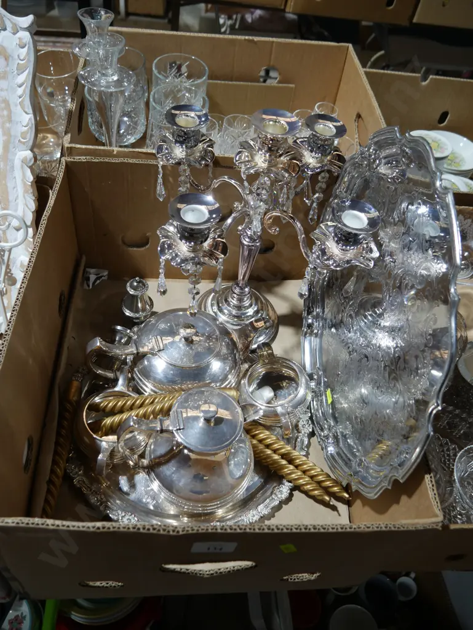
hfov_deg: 49.8
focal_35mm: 28
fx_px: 510
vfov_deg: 63.4
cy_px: 315
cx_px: 236
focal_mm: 14
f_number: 3.5
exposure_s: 1/60
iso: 250
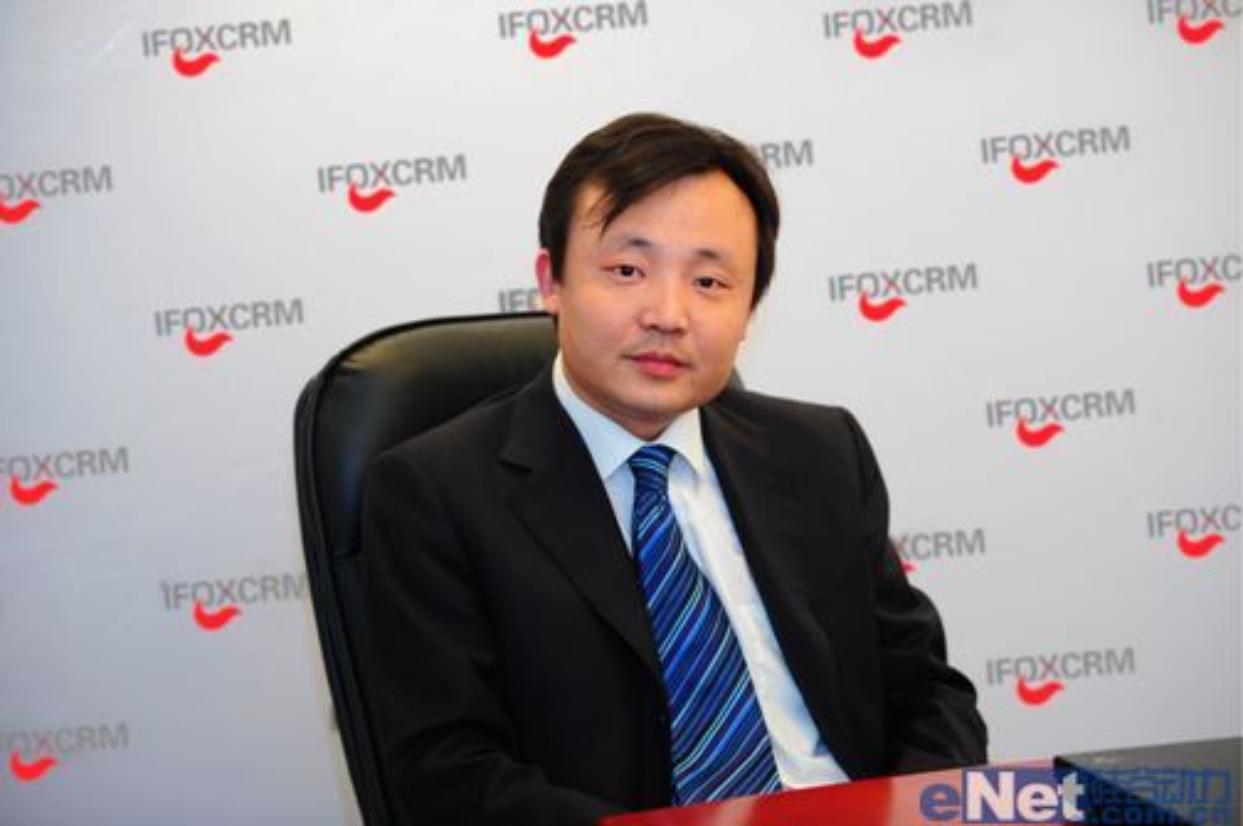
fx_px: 3794
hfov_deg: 18.6
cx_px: 622
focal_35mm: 110
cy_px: 413
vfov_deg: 12.4
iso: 640
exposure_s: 1/50
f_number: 2.8
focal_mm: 110
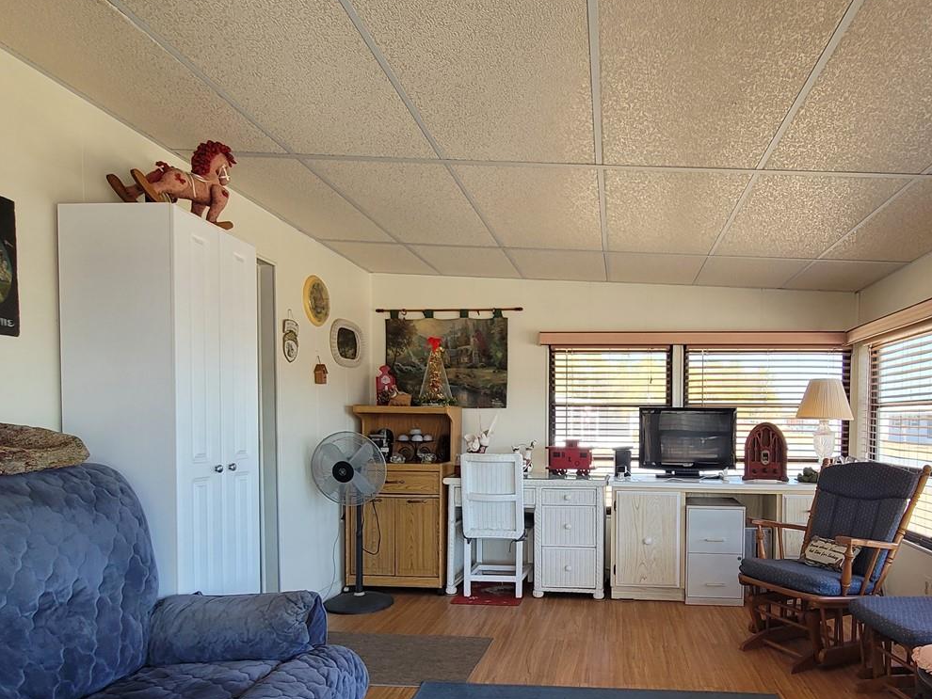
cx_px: 587
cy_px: 446
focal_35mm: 21
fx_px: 566
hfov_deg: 77.5
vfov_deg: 62.4
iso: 100
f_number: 2.2
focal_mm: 2.2
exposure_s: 1/100
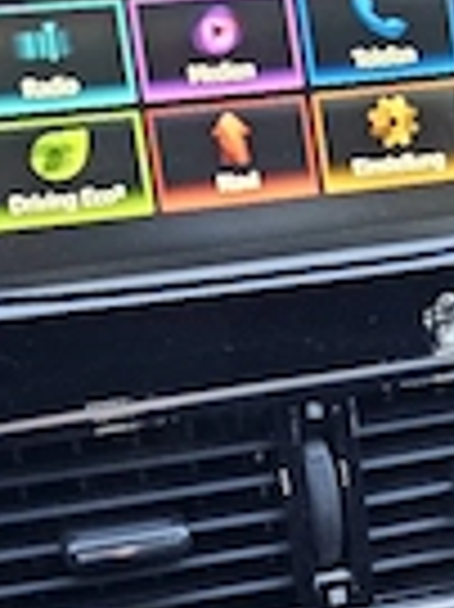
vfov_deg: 27.6
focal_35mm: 68
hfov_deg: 21.6
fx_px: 1191
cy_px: 540
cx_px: 216
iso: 640
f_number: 1.8
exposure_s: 1/33.4
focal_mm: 5.4
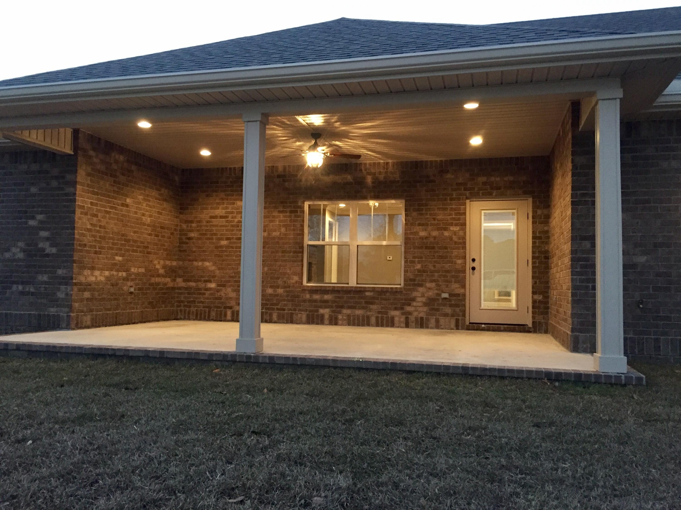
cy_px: 255
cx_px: 340
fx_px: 571
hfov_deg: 61.7
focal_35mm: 29
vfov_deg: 48.2
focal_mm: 4.15
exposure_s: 1/17
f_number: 2.2
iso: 250
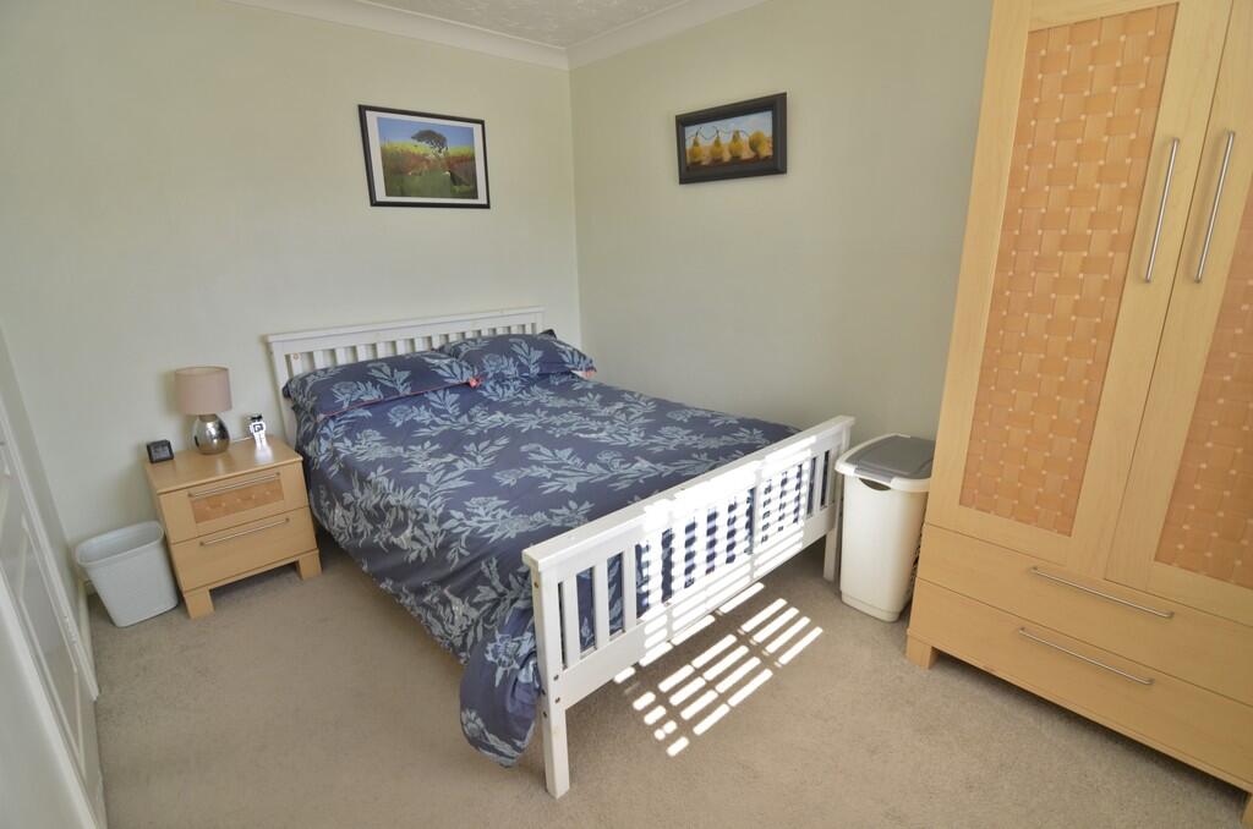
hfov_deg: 95.1
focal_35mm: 16
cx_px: 626
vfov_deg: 71.8
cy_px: 414
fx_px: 573
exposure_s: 1/60
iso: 400
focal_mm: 11
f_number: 5.6
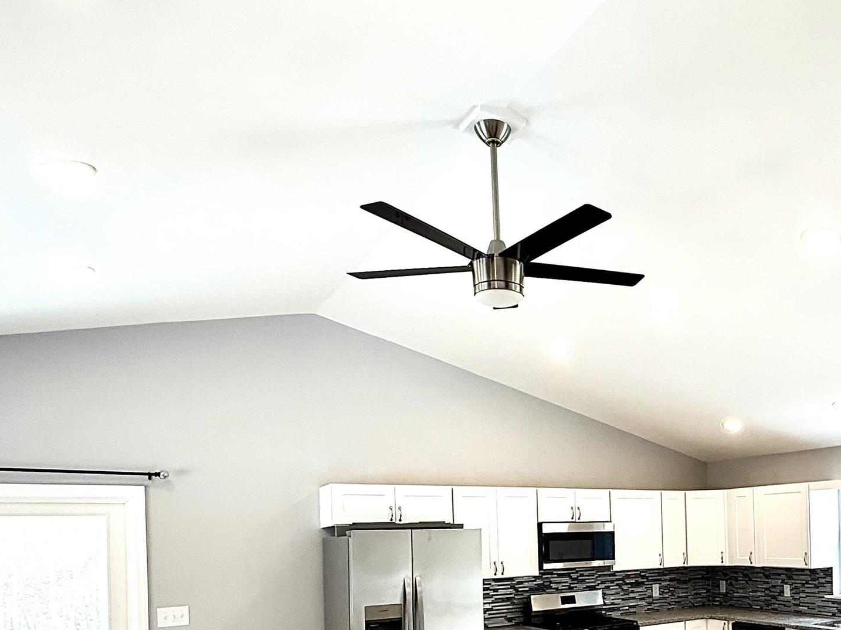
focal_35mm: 30
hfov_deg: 56.4
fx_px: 729
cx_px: 650
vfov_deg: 43.8
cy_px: 533
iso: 80
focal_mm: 2.22
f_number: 2.2
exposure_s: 1/120
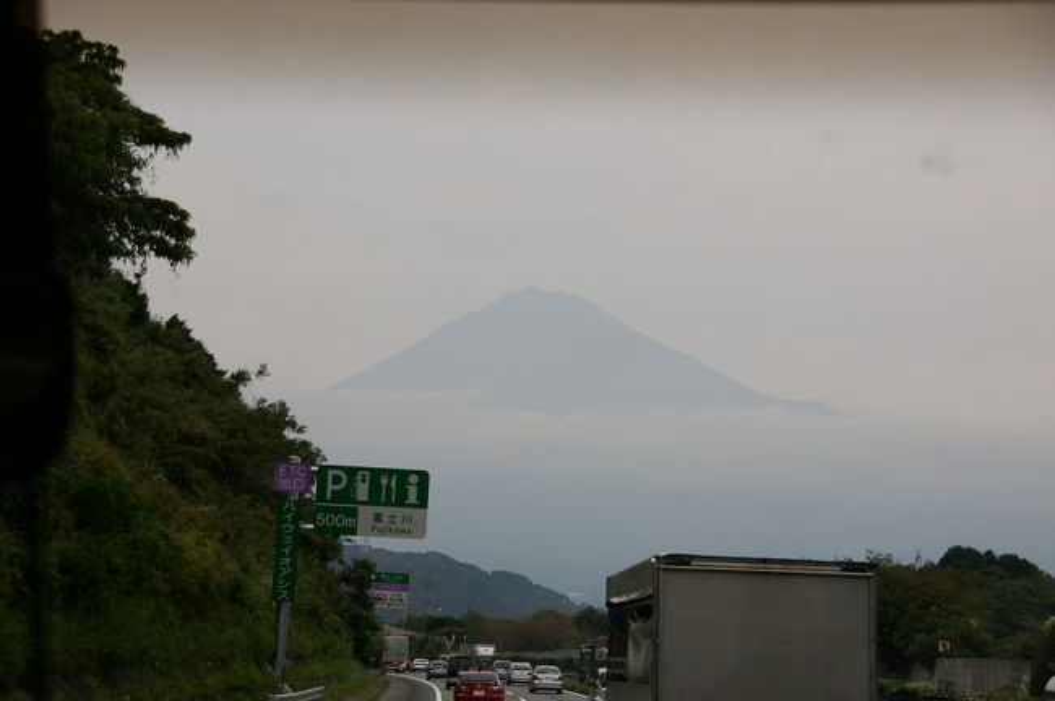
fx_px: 2327
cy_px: 350
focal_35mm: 80
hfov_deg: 25.5
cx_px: 528
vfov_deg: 17.1
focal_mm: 53
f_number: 6.3
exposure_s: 1/640
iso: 200
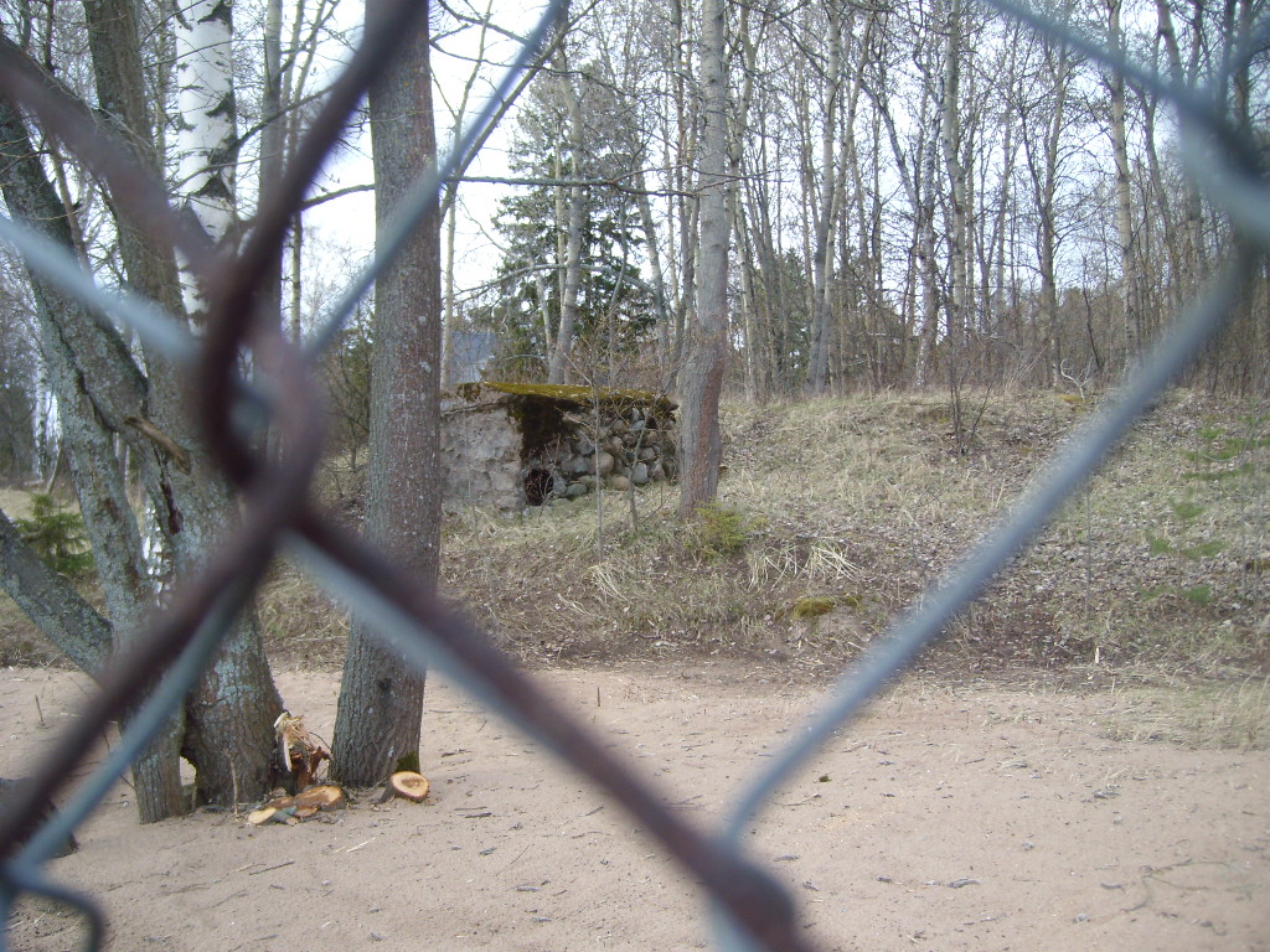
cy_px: 476
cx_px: 635
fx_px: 1284
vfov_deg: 40.7
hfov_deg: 52.6
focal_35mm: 35
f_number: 2.8
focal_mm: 5.8
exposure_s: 1/323
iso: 50
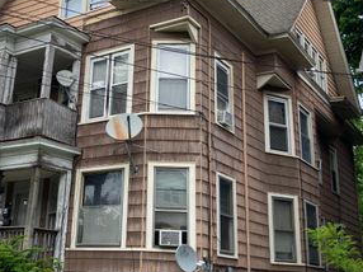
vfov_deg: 29.6
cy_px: 107
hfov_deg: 38.6
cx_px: 132
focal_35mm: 49
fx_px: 513
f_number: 1.8
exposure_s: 1/1372
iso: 20
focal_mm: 3.99
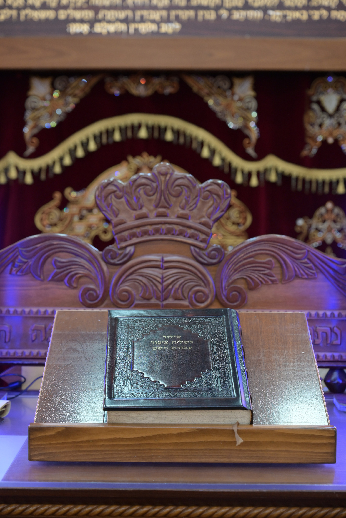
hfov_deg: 19.8
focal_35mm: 69
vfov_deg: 29.2
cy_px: 259
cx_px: 173
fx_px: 994
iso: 1000
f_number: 4.5
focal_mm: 69
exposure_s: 1/160
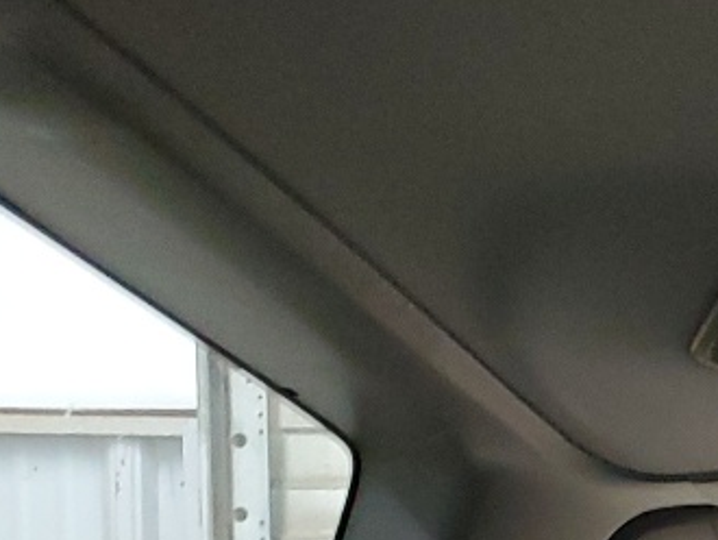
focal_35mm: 126
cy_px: 1093
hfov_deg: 13.3
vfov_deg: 10.7
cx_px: 1482
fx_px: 2615
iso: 198
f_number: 1.5
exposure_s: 1/60.2
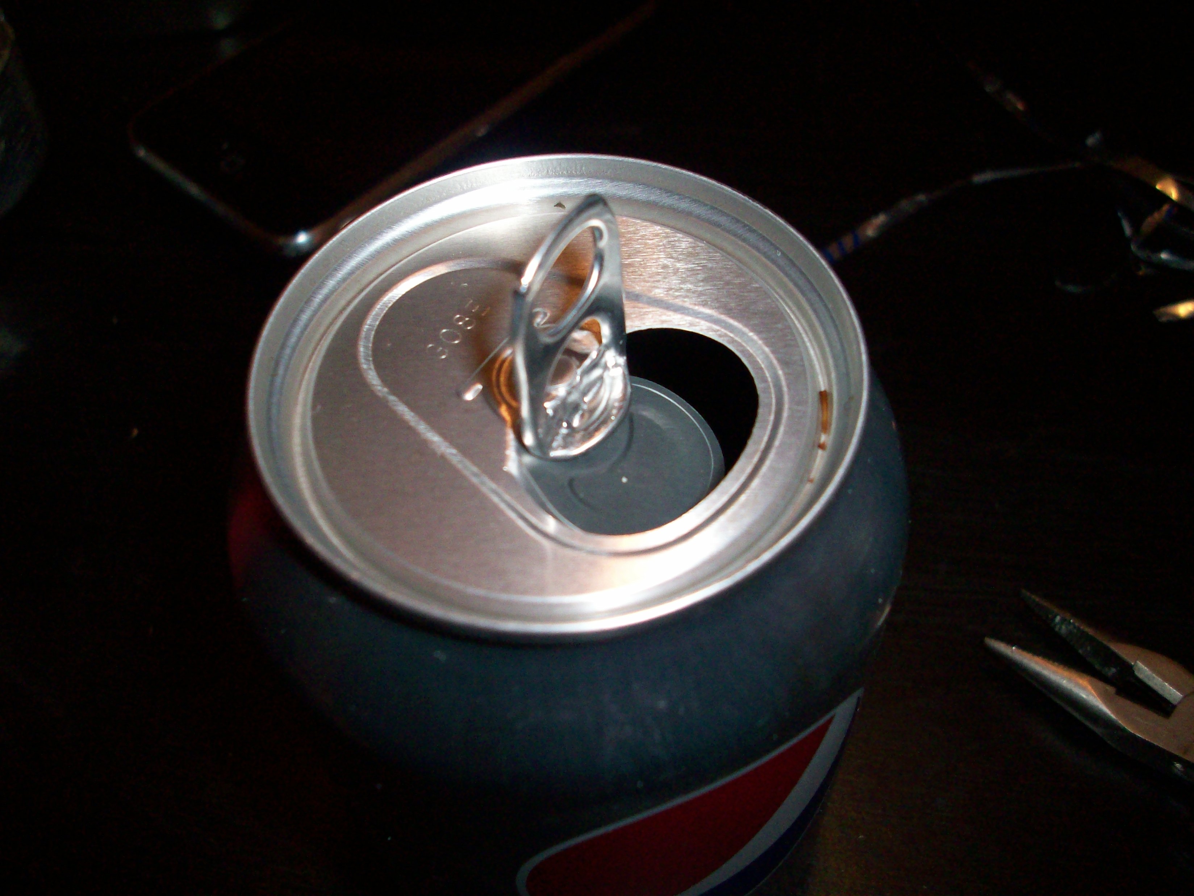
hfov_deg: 50.1
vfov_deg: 38.7
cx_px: 597
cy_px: 448
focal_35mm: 37
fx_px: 1276
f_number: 2.8
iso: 160
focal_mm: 6.2
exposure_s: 1/64
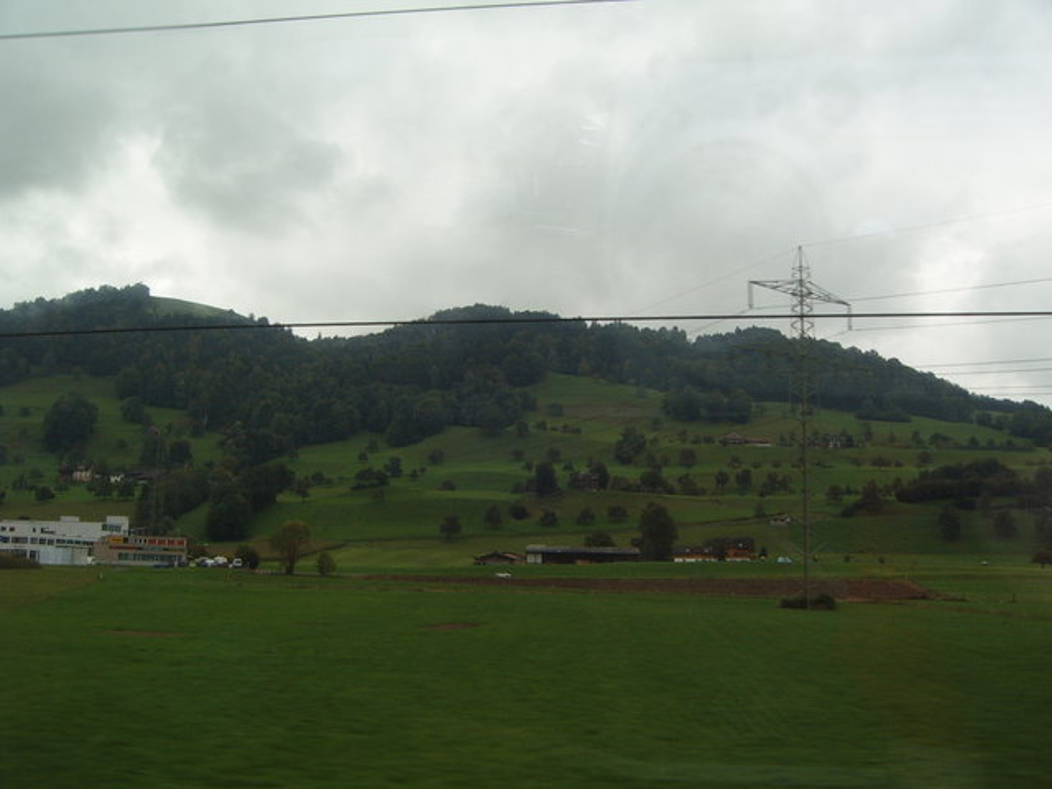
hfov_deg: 50.1
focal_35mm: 37
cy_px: 394
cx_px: 526
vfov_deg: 38.7
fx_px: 1124
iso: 63
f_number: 6
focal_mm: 6.2
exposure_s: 1/90
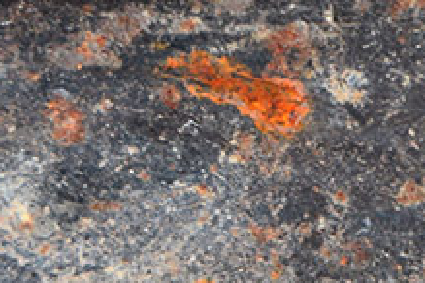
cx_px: 268
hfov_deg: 2.8
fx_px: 8724
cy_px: 109
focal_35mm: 739
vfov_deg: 1.9
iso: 400
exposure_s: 1/160
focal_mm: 90
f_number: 6.3
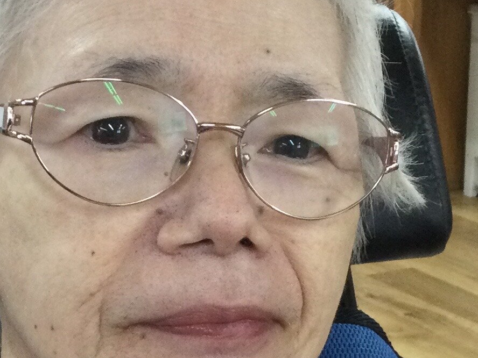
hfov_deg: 17.3
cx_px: 198
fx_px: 1574
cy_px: 414
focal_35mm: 114
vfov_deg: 12.7
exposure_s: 1/30
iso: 100
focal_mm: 3.3
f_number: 2.4
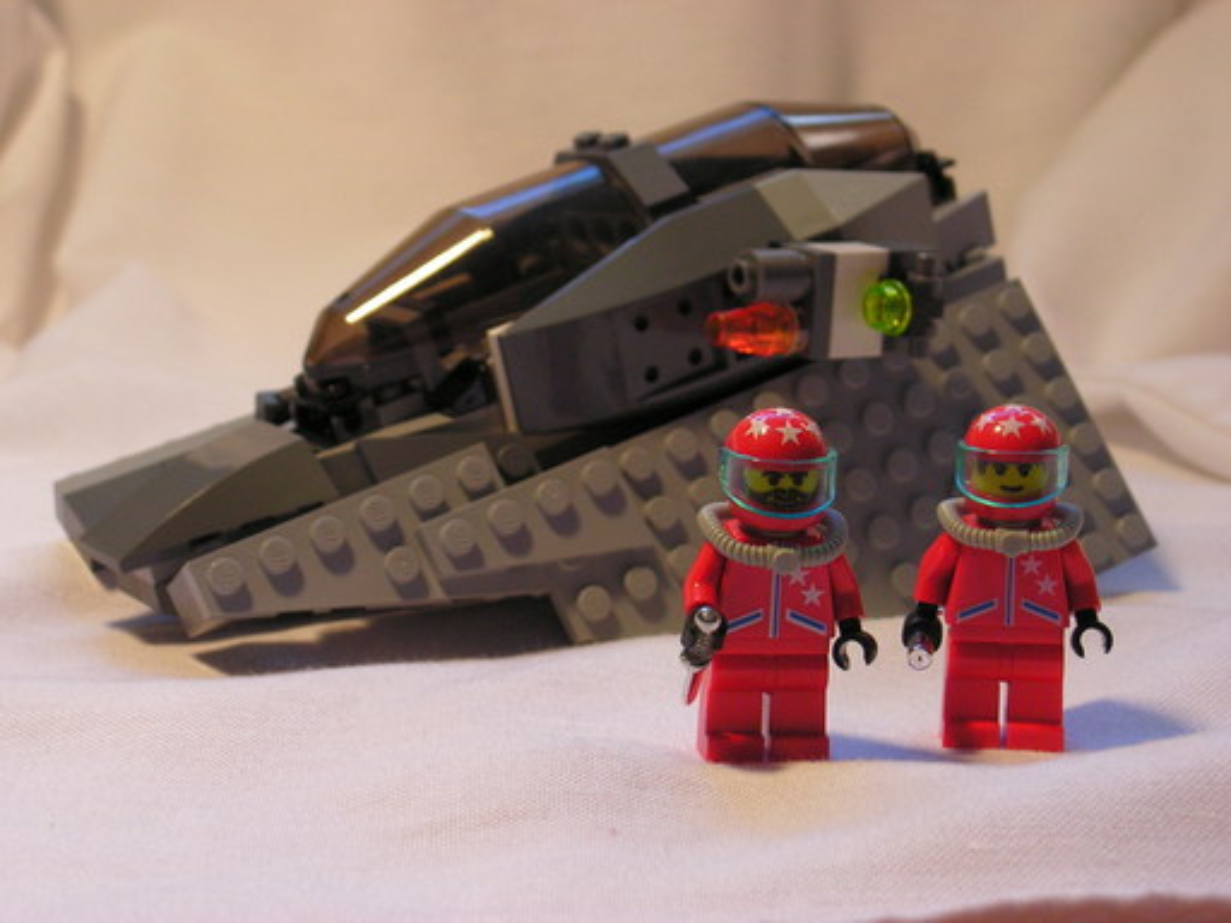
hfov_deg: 26.3
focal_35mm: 74
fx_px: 2632
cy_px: 462
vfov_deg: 19.9
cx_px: 616
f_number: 3.3
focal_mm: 12.4
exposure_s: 1/80
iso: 160
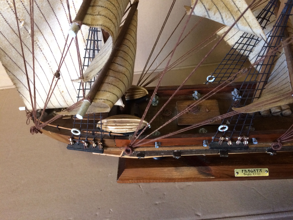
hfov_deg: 61.7
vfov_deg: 48.2
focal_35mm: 29
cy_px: 110
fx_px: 245
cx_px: 146
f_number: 2.2
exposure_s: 1/33
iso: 250
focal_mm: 4.15
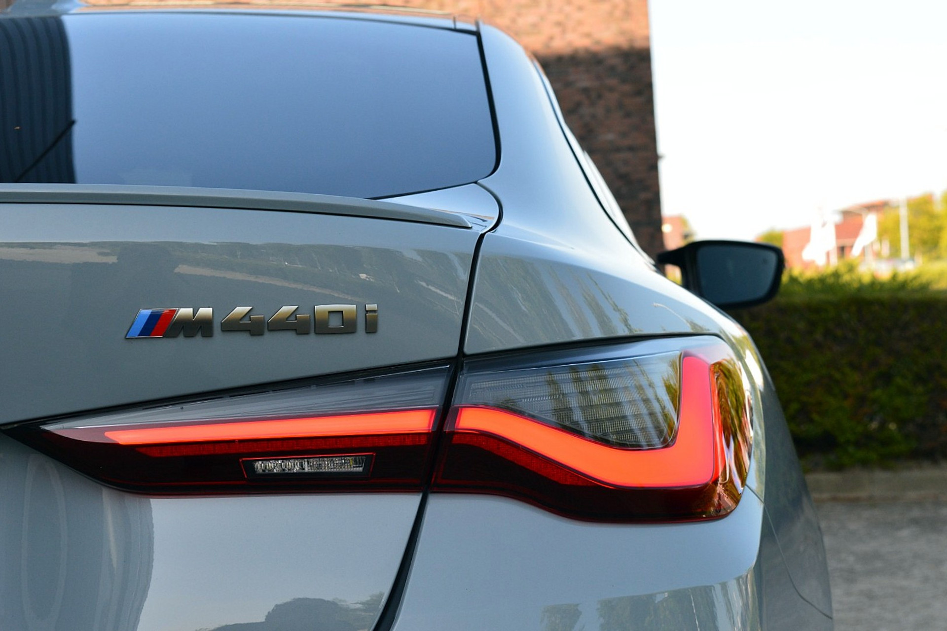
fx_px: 1973
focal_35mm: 75
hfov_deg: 27.0
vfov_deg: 18.2
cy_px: 316
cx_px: 474
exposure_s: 1/200
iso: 400
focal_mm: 50
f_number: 10
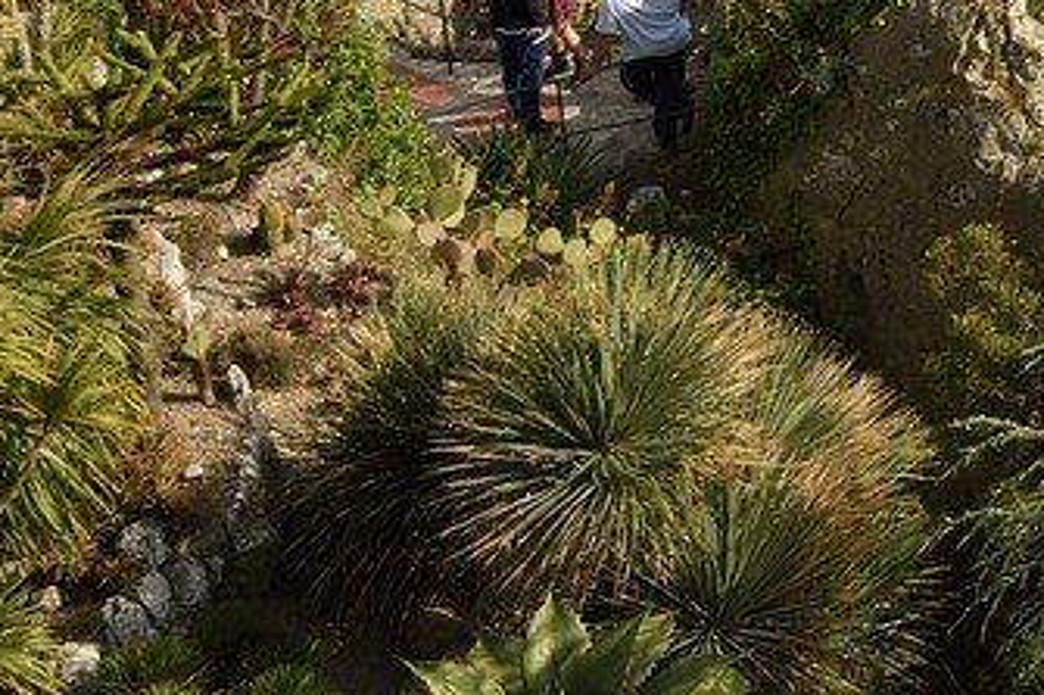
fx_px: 3594
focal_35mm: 124
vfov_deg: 9.8
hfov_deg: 13.4
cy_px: -913
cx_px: 2278
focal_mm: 26
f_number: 13
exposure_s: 1/250
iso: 200
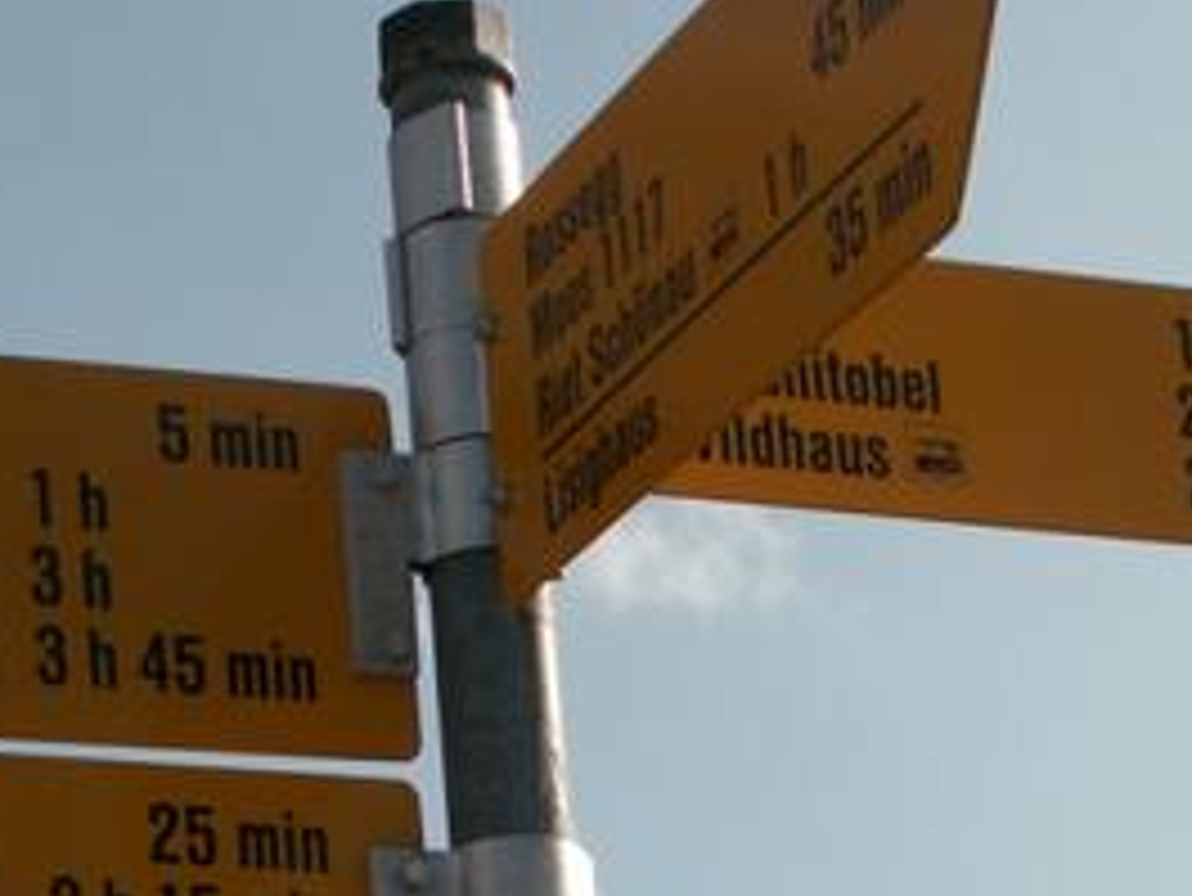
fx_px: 4823
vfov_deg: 10.5
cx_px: 436
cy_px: 1009
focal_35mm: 140
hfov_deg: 14.1
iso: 50
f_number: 5
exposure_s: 1/500
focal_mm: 9.69
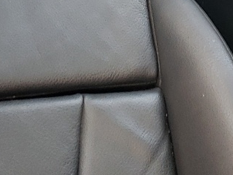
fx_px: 888
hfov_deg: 14.9
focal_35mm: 132
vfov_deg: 10.0
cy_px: -226
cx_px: 104
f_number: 1.5
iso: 84
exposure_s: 1/60.2
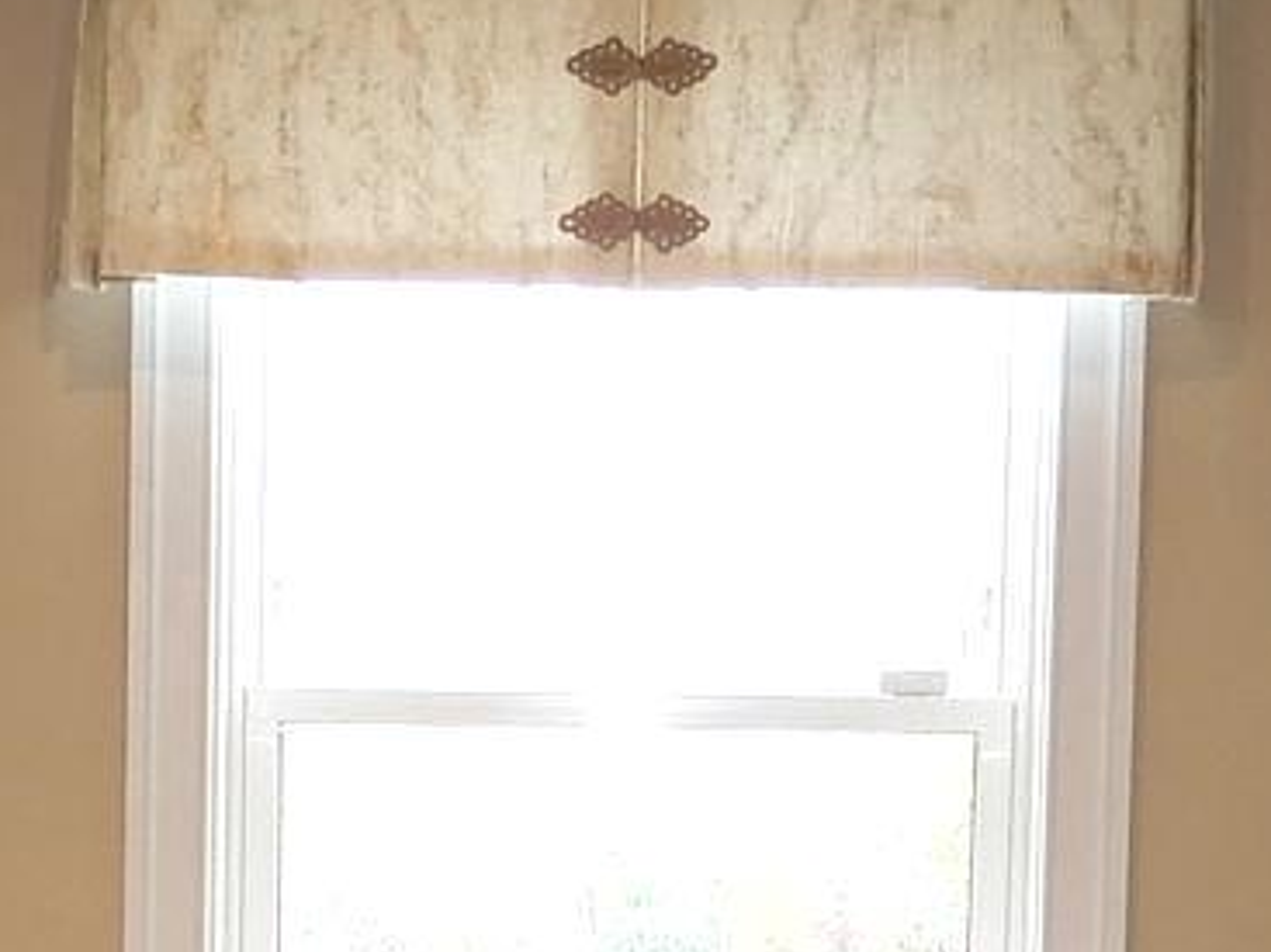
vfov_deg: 10.8
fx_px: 4918
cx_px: 322
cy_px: 1295
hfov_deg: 14.7
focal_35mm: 134
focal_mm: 4.3
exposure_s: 1/30
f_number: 3.4
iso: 80
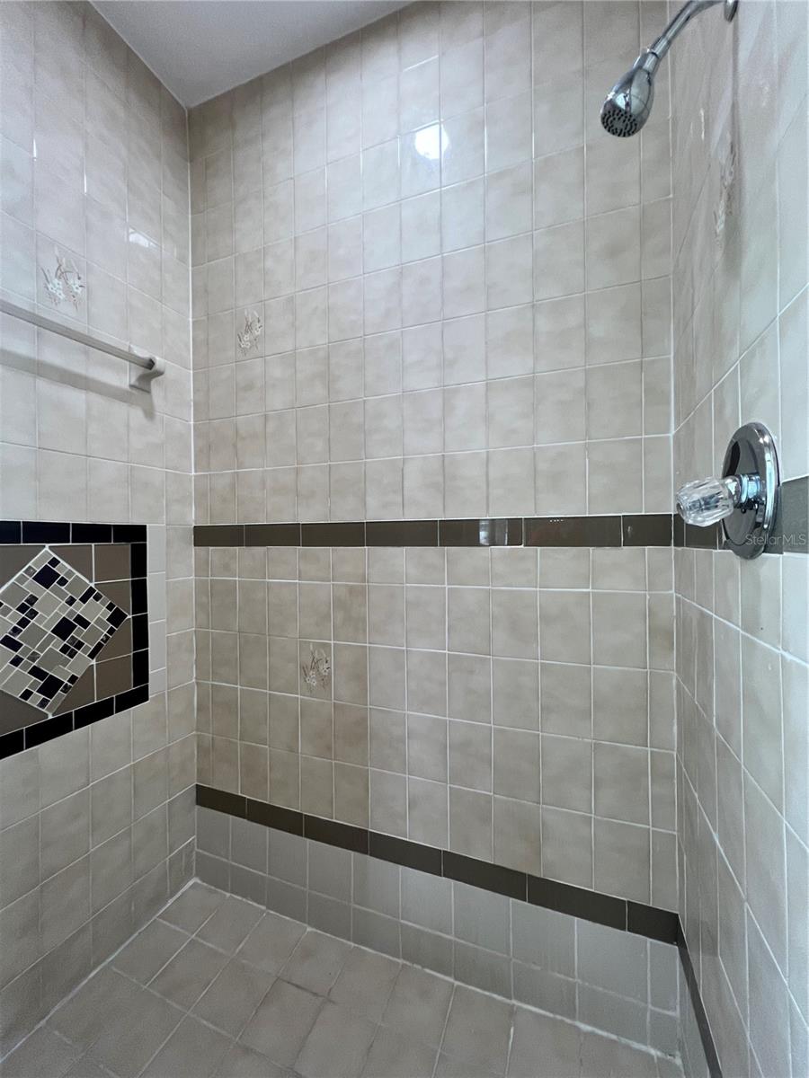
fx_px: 405
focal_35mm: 13
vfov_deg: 106.2
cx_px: 404
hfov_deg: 89.9
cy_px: 539
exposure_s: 1/120
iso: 160
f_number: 1.8
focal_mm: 1.57
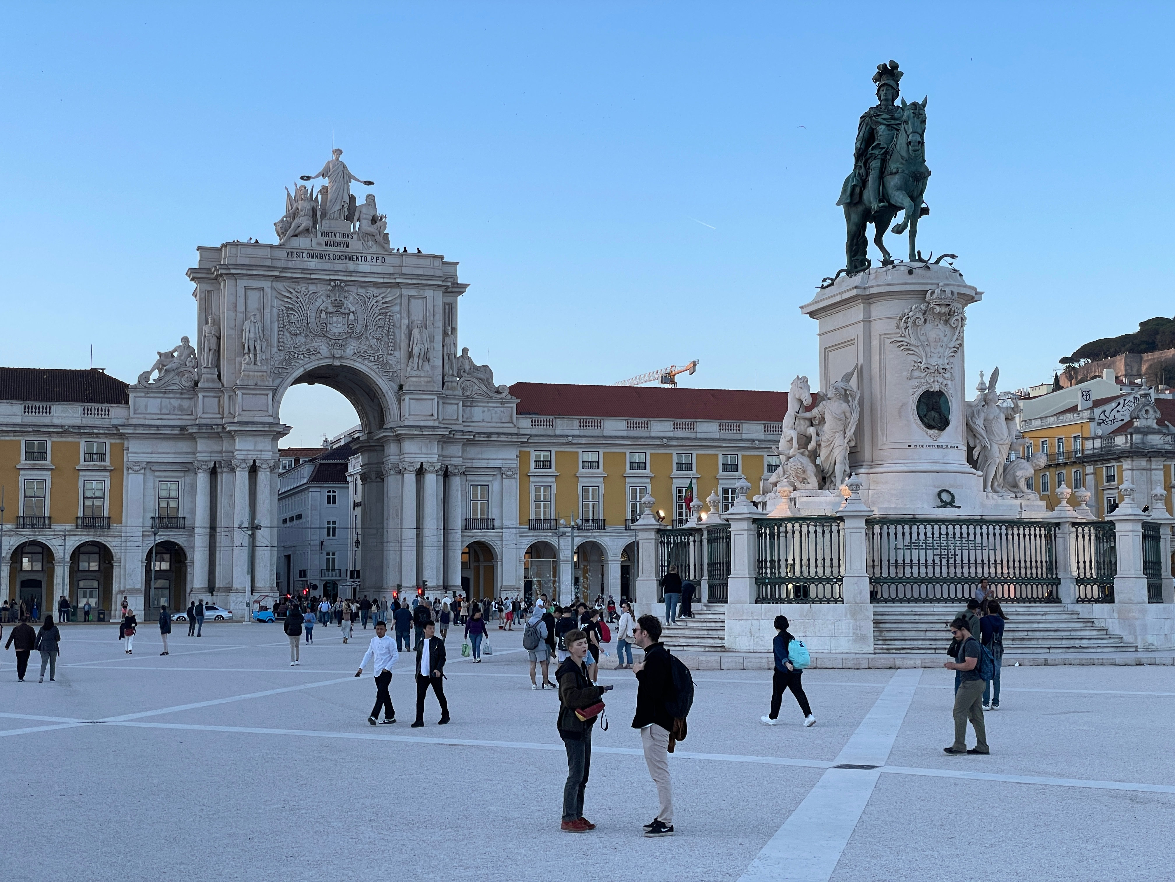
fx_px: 1765
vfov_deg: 28.0
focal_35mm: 52
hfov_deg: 36.8
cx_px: 588
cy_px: 441
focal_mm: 6
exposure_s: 1/182
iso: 25
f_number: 2
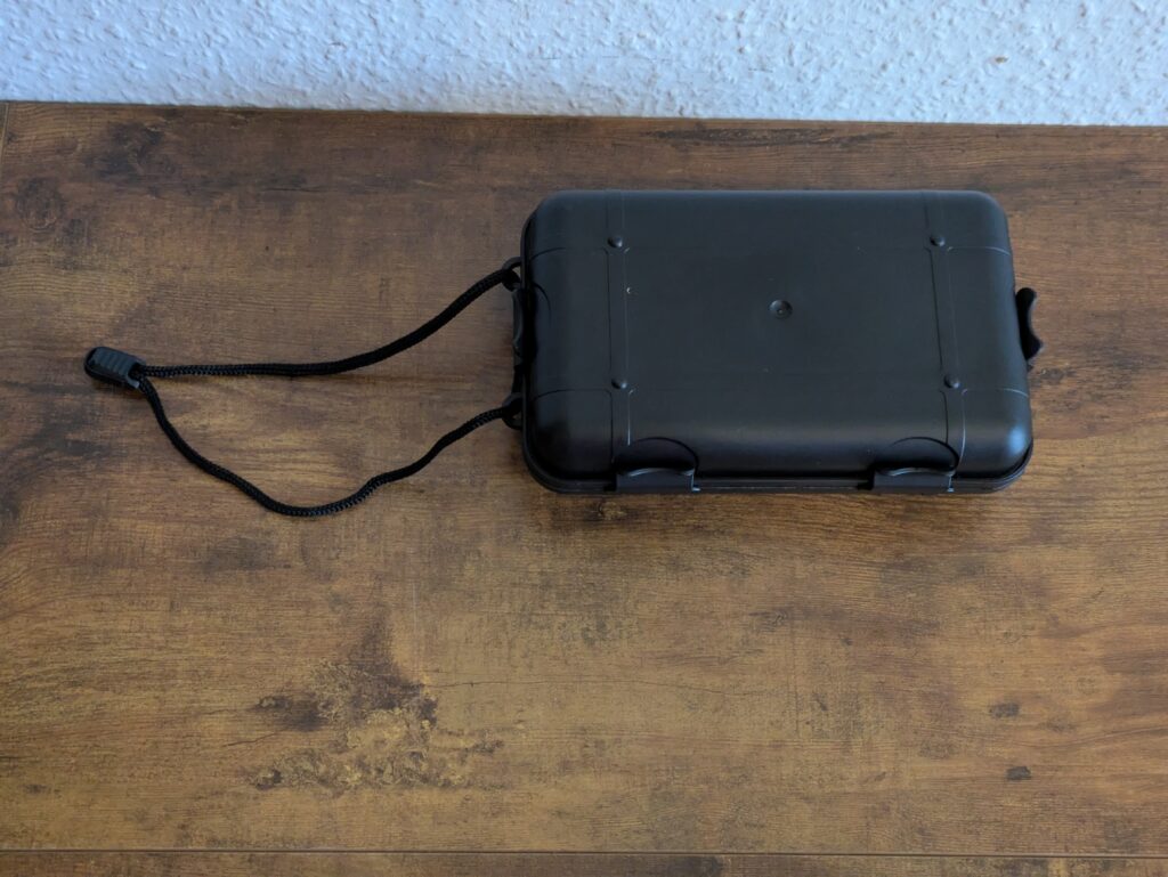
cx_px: 584
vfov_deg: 28.6
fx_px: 1722
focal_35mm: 51
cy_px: 438
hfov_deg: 37.5
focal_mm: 5.43
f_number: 1.89
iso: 477
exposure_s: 1/16.7
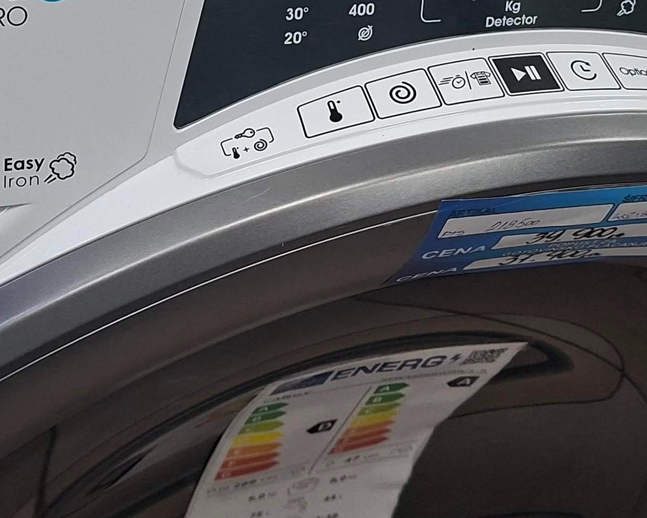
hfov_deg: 25.7
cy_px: 36
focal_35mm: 74
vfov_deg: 20.2
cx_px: 302
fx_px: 1417
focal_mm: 5.54
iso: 200
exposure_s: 1/100
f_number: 1.8
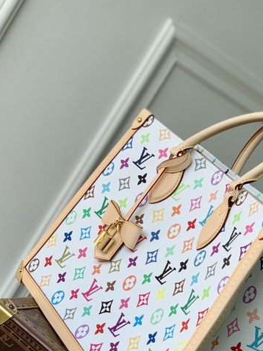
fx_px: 861
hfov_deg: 17.4
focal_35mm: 85
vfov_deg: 22.8
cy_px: 260
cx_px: 158
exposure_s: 1/400
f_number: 2.4
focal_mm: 6
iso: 16
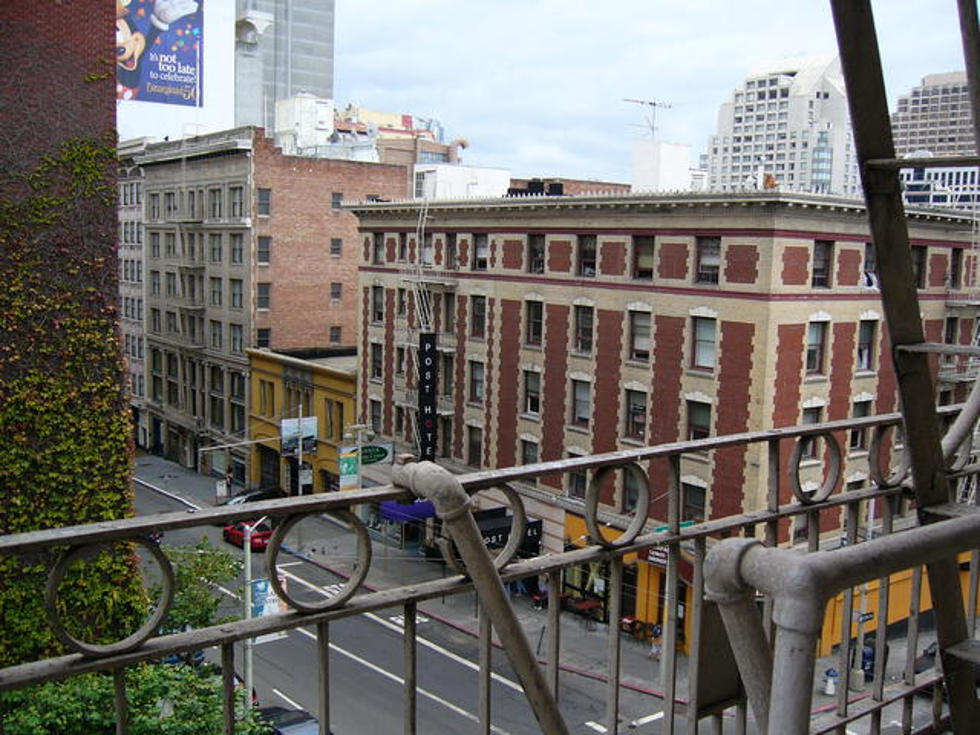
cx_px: 490
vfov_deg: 40.7
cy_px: 368
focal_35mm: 35
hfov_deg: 52.6
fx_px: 991
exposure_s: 1/500
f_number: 2.8
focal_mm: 5.8
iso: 50
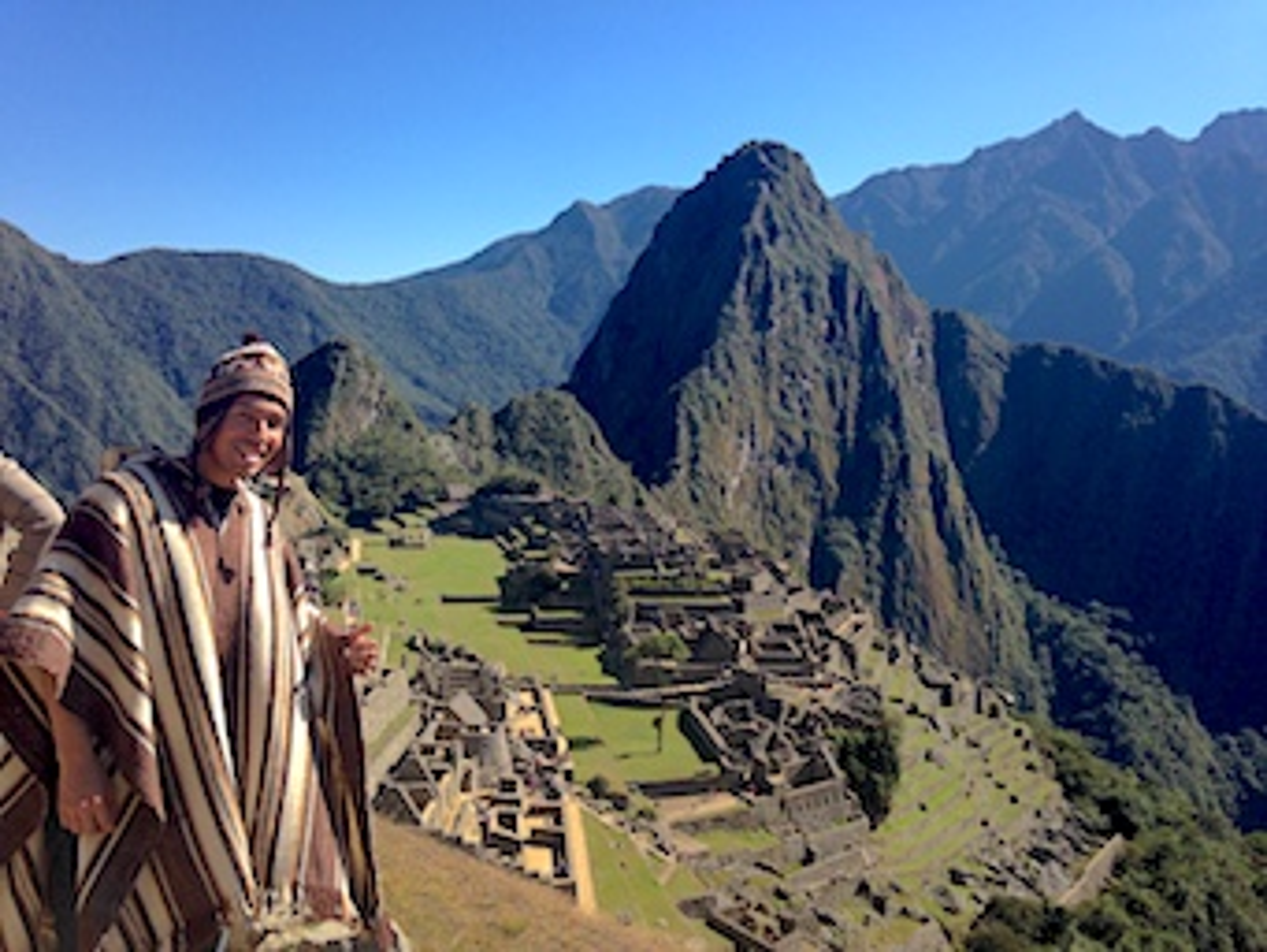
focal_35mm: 33
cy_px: 476
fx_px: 1208
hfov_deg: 55.3
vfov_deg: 43.0
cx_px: 634
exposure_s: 1/1085
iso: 50
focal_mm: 4.12
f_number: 2.4
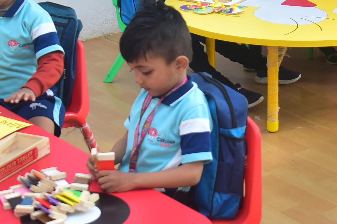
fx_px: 955
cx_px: 228
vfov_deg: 13.3
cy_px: 5
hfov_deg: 19.9
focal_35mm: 102
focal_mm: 24
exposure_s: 1/125
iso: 450
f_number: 4
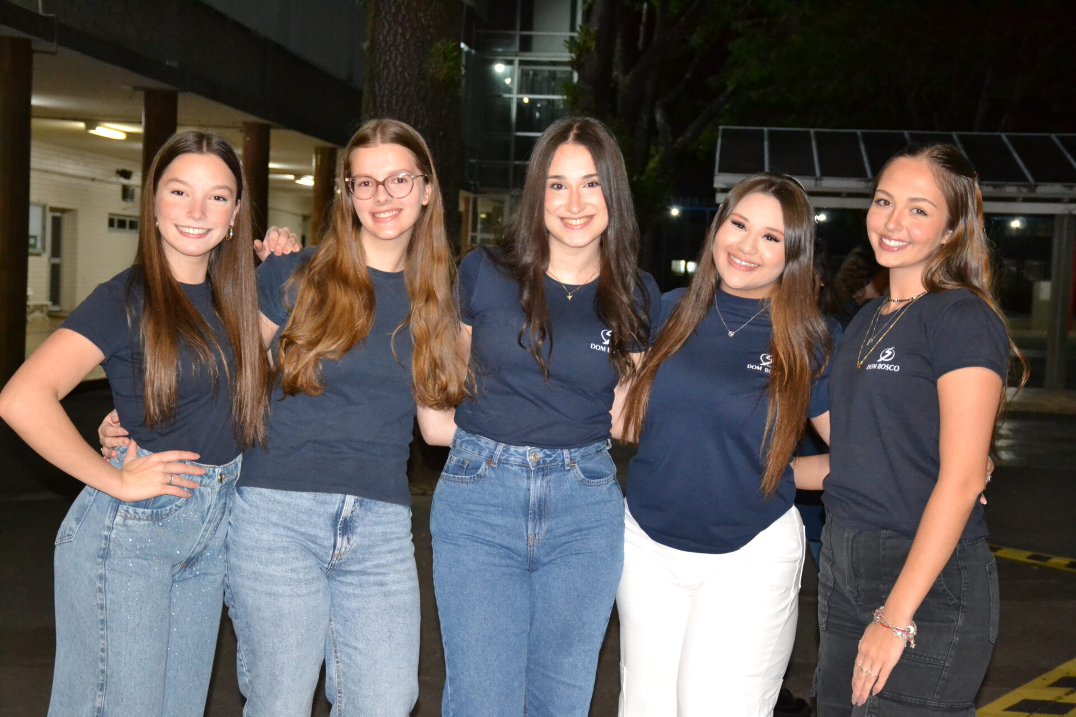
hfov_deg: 35.1
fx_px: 1704
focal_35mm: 57
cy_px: 358
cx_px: 538
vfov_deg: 23.8
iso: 3200
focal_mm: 38
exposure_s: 1/60
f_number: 4.2
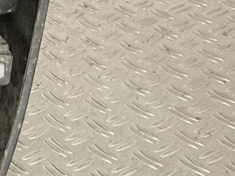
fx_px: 1052
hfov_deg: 10.8
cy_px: -173
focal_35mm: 155
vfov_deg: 9.0
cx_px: -338
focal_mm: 3
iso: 160
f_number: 1.8
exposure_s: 1/50
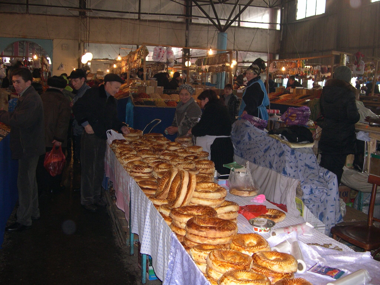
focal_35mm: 38
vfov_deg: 37.7
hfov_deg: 49.0
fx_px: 417
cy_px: 142
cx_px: 190
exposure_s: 1/60
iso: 203
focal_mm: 8
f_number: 2.8
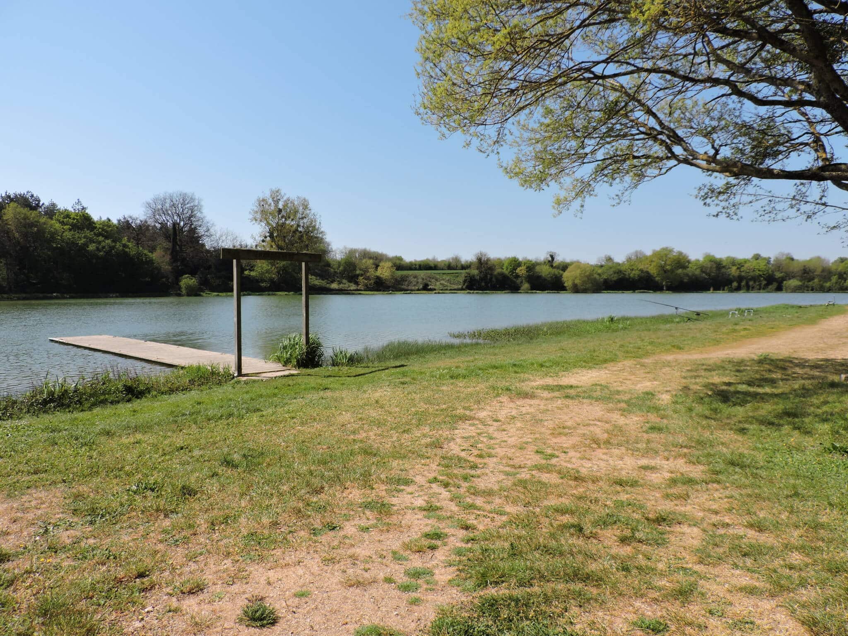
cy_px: 318
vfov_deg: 56.8
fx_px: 588
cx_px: 424
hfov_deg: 71.6
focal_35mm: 24
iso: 100
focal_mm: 4.3
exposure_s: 1/1000
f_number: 3.3
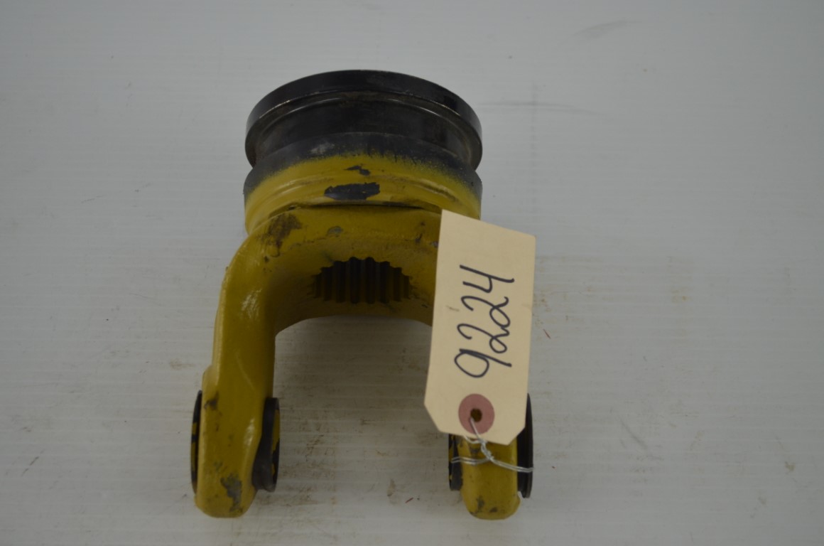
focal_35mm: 60
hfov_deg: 33.5
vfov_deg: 22.5
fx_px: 1370
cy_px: 273
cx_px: 412
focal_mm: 40
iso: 640
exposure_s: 1/60
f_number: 5.3
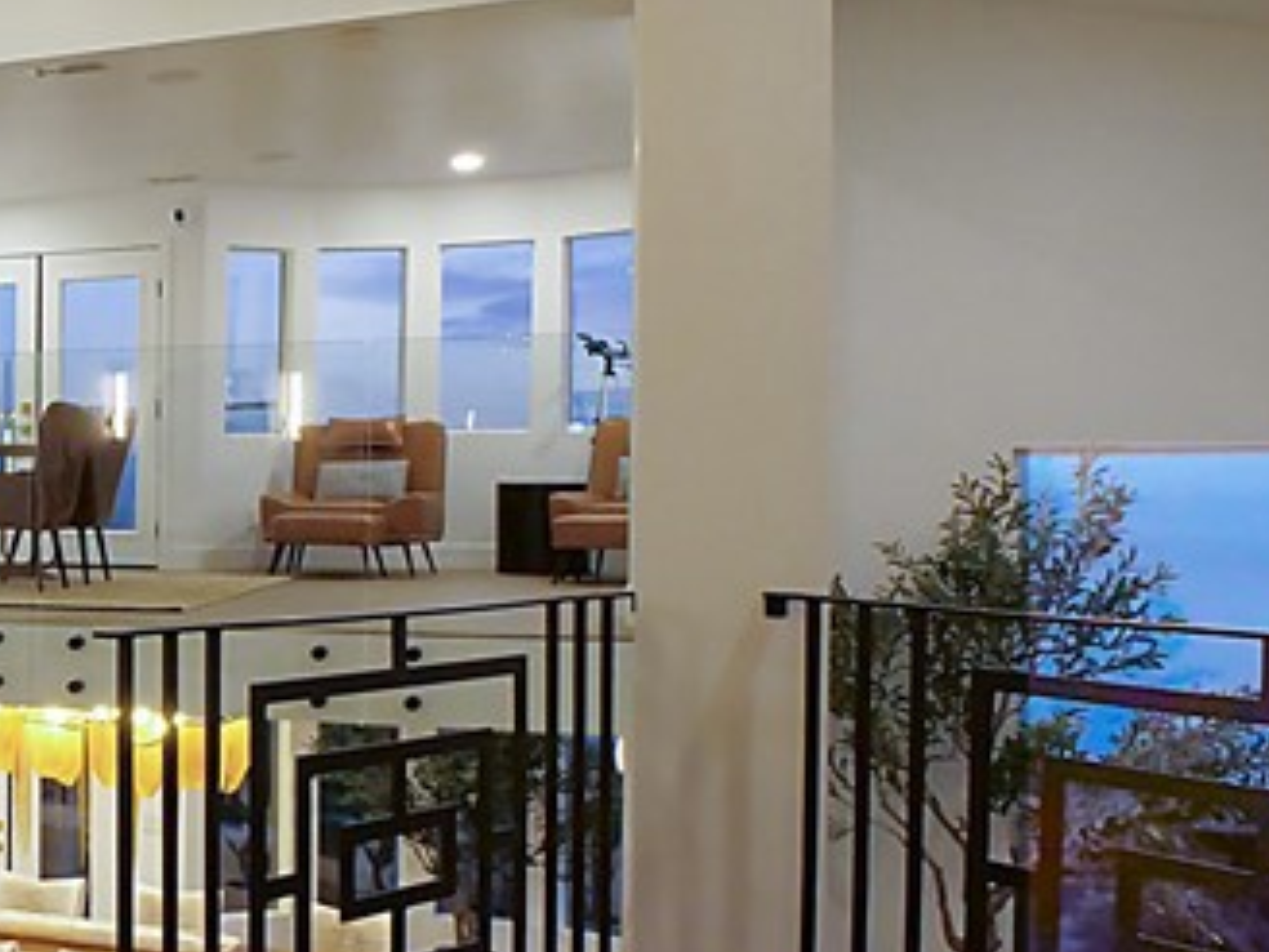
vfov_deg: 29.1
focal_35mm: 50
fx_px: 1833
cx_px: -410
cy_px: 519
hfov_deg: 29.9
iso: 2500
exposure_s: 1/50
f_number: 7.1
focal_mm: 8
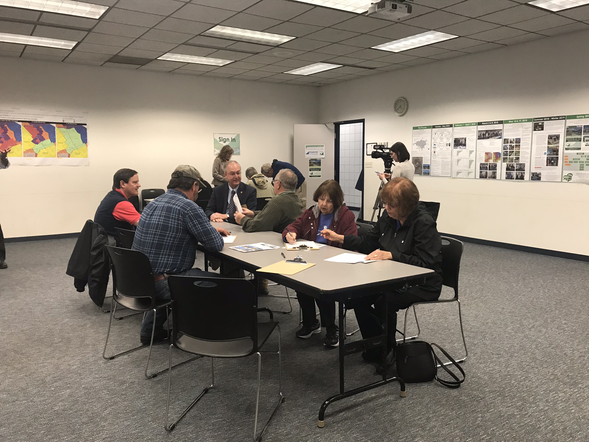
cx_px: 294
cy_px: 221
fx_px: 476
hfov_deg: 63.4
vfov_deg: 49.7
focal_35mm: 28
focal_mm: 3.99
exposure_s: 1/30
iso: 40
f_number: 1.8
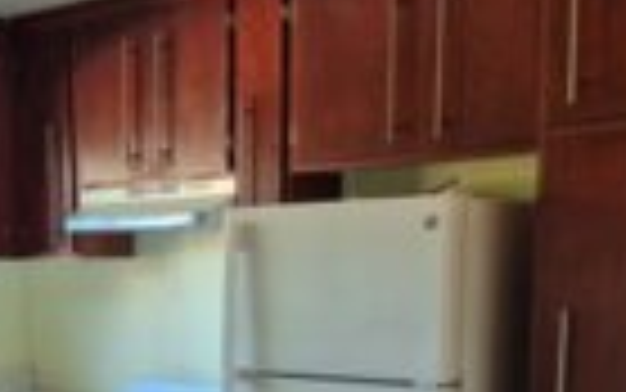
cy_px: 428
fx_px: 1075
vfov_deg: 19.8
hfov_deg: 31.7
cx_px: 131
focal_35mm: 63
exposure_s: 1/120
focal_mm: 5.4
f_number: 1.8
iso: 160
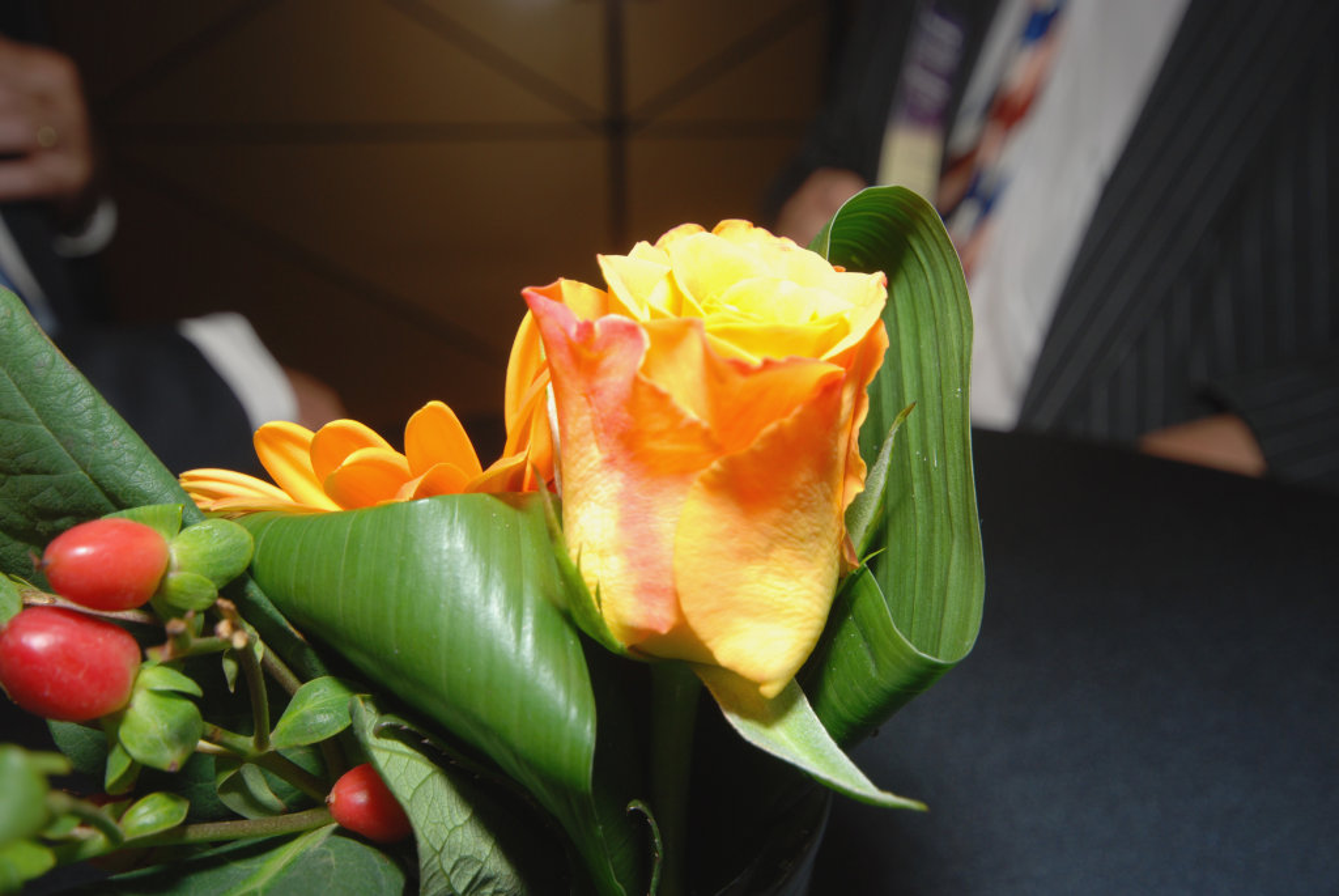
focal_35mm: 30
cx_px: 670
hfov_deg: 61.9
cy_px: 448
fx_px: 1117
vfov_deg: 43.7
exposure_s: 1/60
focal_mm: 20
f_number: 5.6
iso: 125
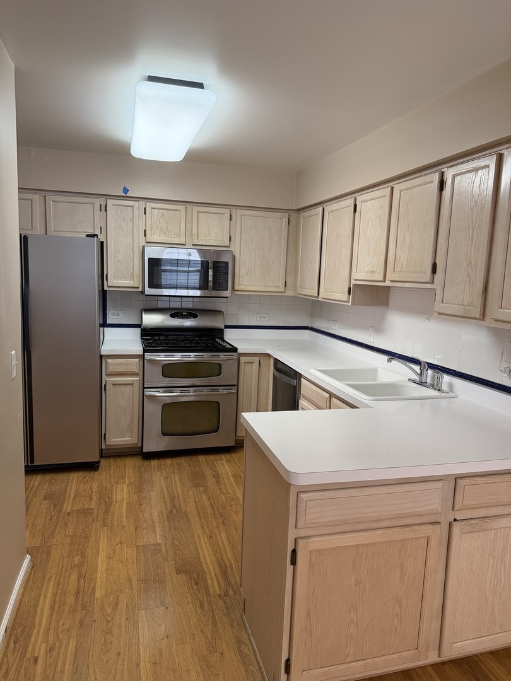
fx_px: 472
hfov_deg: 56.8
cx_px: 256
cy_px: 340
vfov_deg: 71.6
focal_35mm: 24
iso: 400
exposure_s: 1/120
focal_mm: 6.76
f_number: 1.78
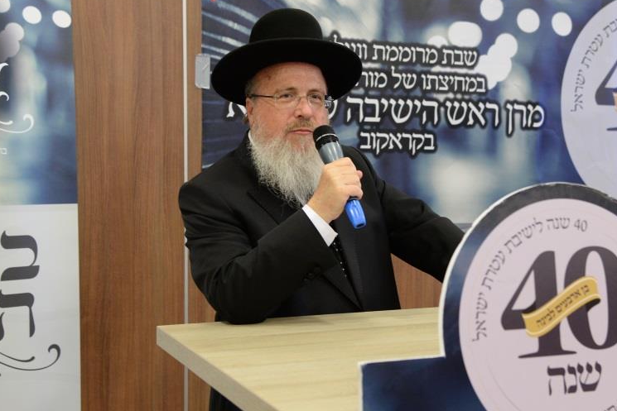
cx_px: 380
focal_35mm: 55
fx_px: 943
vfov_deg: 24.6
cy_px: 205
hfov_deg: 36.1
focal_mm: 40
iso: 2000
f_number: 4
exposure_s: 1/80
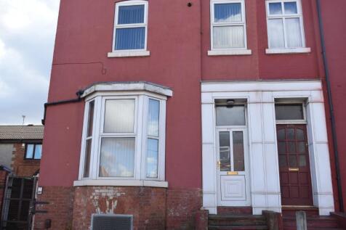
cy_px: 115
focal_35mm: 33
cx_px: 173
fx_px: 317
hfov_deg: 57.2
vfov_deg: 39.9
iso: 220
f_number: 8
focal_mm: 22
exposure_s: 1/250
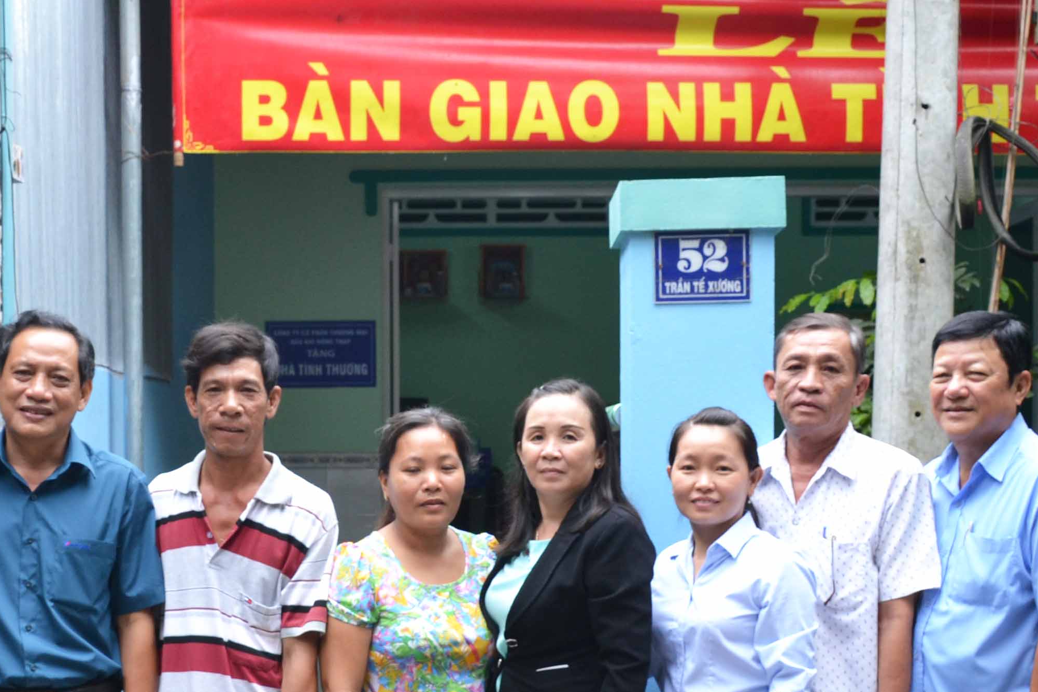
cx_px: 287
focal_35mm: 69
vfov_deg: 19.5
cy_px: 571
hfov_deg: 28.9
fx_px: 1990
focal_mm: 20
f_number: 5.6
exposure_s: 1/125
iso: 400
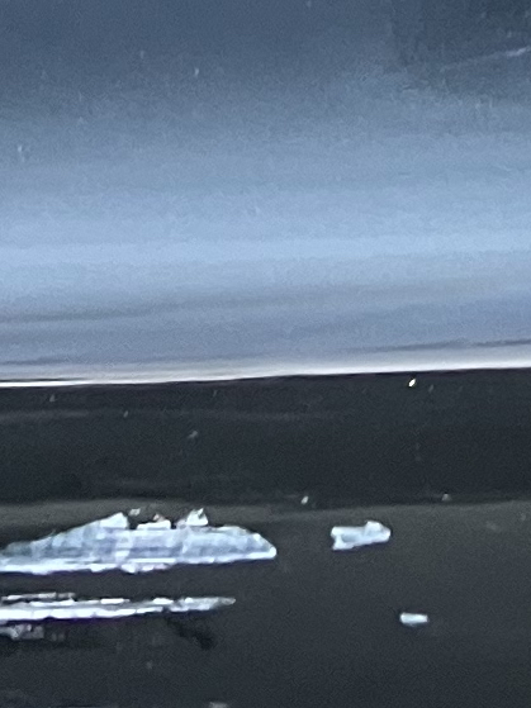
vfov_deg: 7.8
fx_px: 4133
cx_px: -355
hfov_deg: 7.2
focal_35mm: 202
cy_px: -1724
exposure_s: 1/72
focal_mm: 3.99
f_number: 1.8
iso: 80
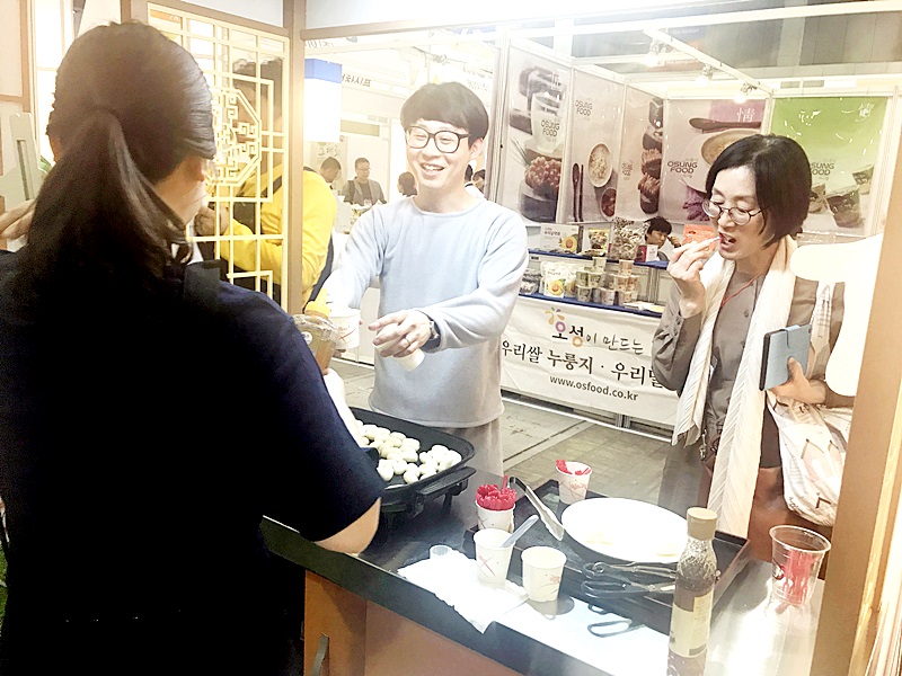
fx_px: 730
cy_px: 338
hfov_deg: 63.4
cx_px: 451
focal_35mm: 28
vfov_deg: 49.7
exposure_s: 1/30
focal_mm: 3.99
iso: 25
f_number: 1.8
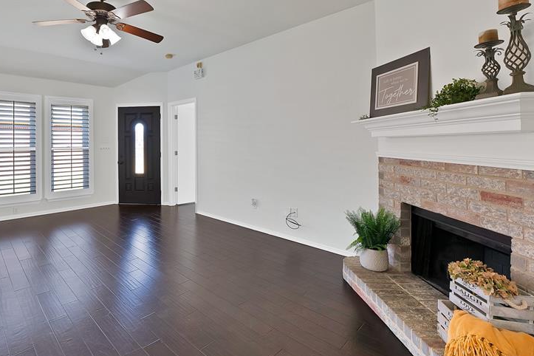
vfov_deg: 69.4
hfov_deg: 91.5
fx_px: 252
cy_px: 134
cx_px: 203
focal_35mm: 17
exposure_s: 1/5
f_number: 9
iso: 640
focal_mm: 12
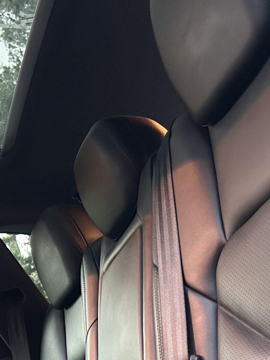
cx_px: 105
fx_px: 656
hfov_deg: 23.2
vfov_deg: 28.7
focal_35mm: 63
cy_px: 364
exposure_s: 1/33
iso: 500
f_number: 1.5
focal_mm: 5.7
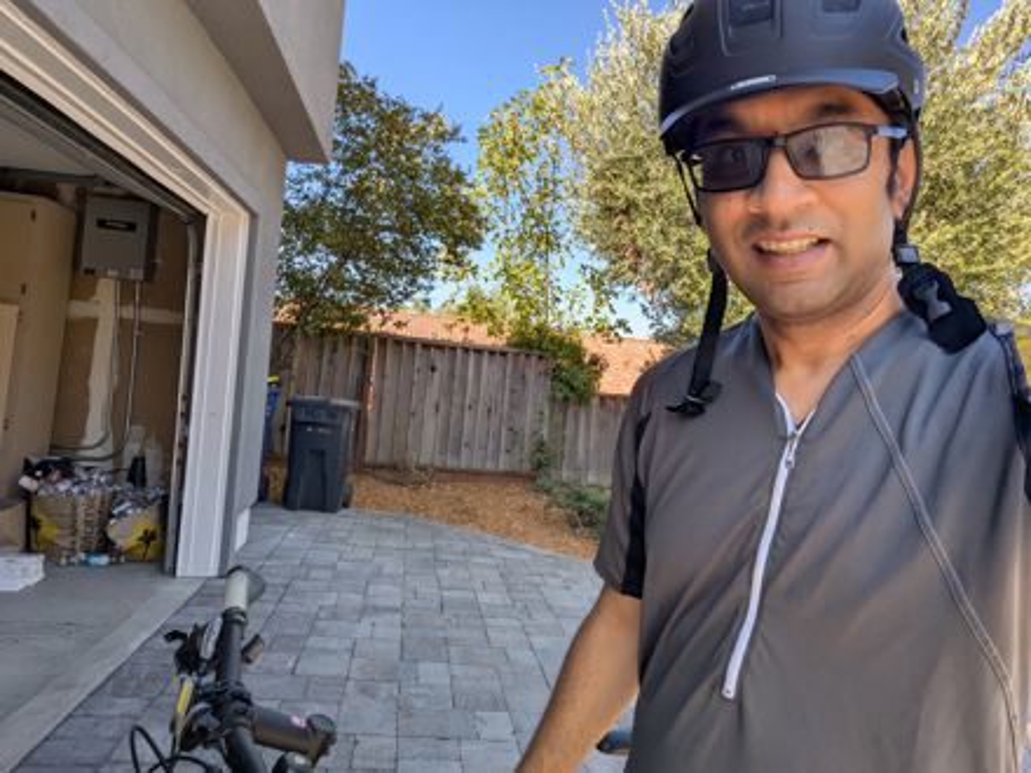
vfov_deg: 63.4
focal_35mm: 21
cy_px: 386
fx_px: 625
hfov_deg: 79.0
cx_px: 516
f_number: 2.2
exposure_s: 1/599
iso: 39
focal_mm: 2.74
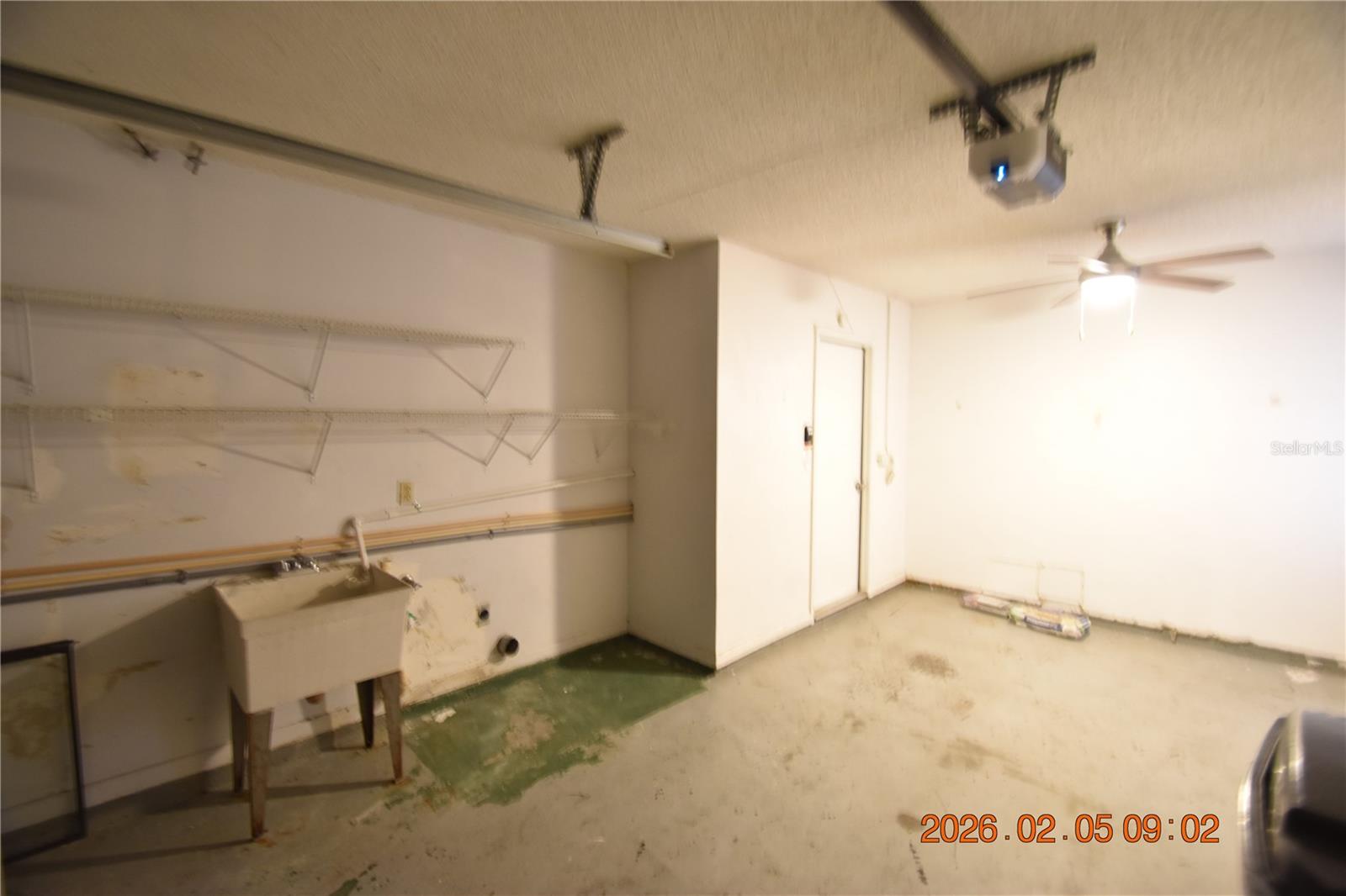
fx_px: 561
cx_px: 673
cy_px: 448
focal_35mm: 15
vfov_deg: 77.3
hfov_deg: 100.4
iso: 800
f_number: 3.5
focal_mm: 10
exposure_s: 1/6
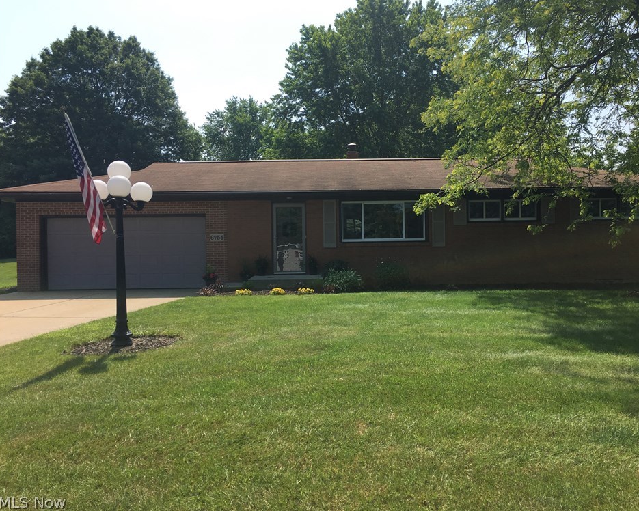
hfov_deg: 57.1
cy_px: 251
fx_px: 586
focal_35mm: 31
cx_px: 344
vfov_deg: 47.1
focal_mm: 4.15
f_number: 2.2
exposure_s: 1/1131
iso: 25
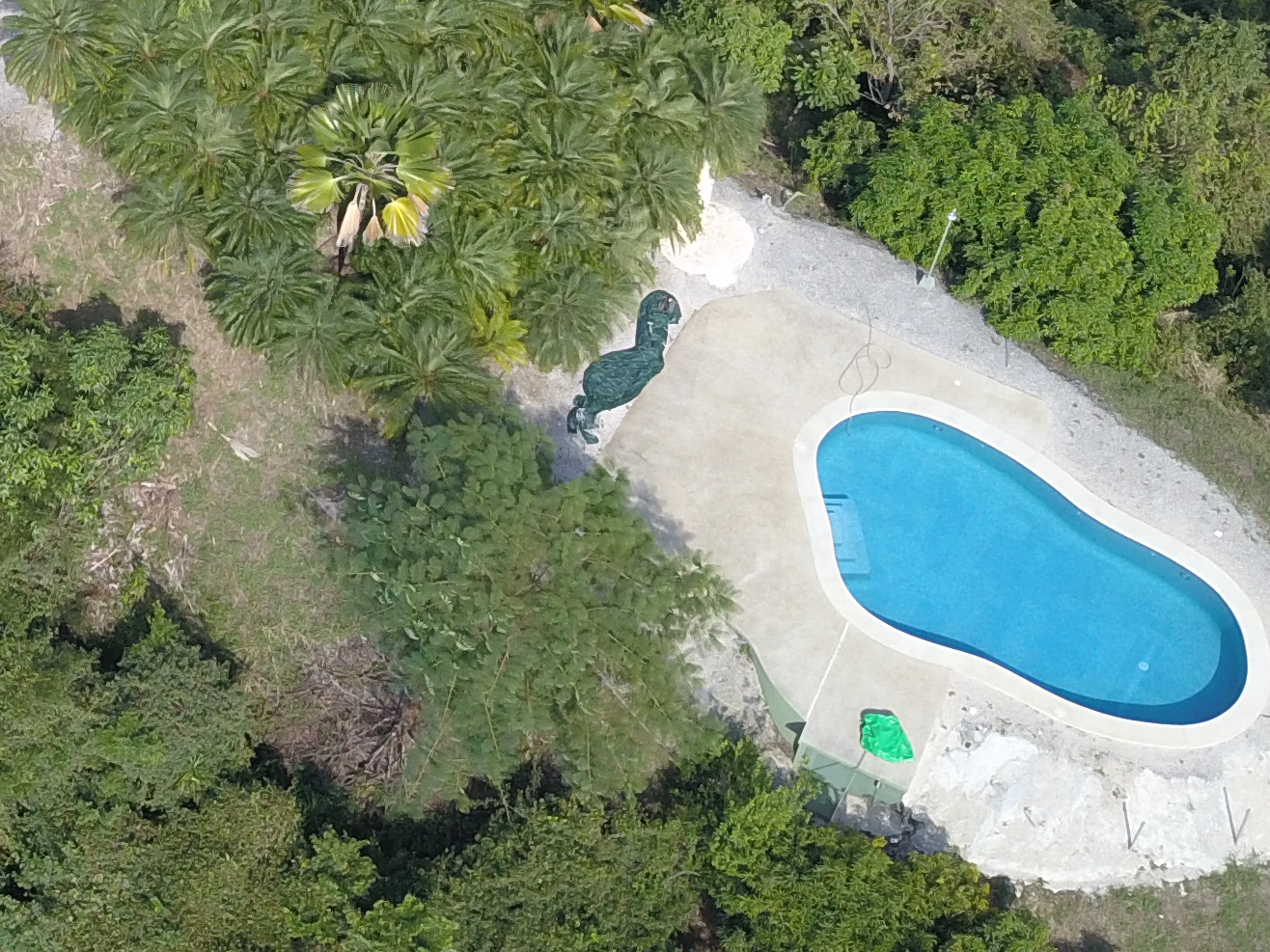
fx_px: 2898
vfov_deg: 18.3
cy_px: 43
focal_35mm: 79
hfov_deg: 24.0
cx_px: 105
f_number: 2.2
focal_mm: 4.73
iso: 100
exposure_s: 1/844
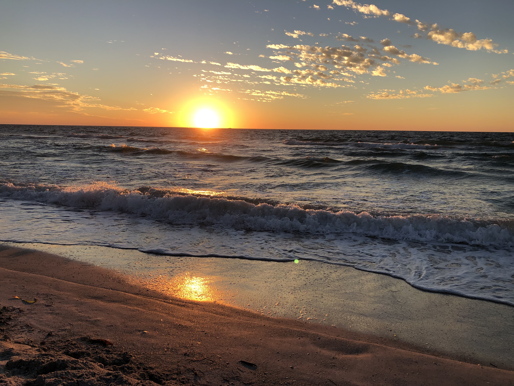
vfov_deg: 49.7
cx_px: 257
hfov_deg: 63.4
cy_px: 193
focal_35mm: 28
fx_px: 416
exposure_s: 1/941
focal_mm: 3.99
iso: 20
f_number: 1.8
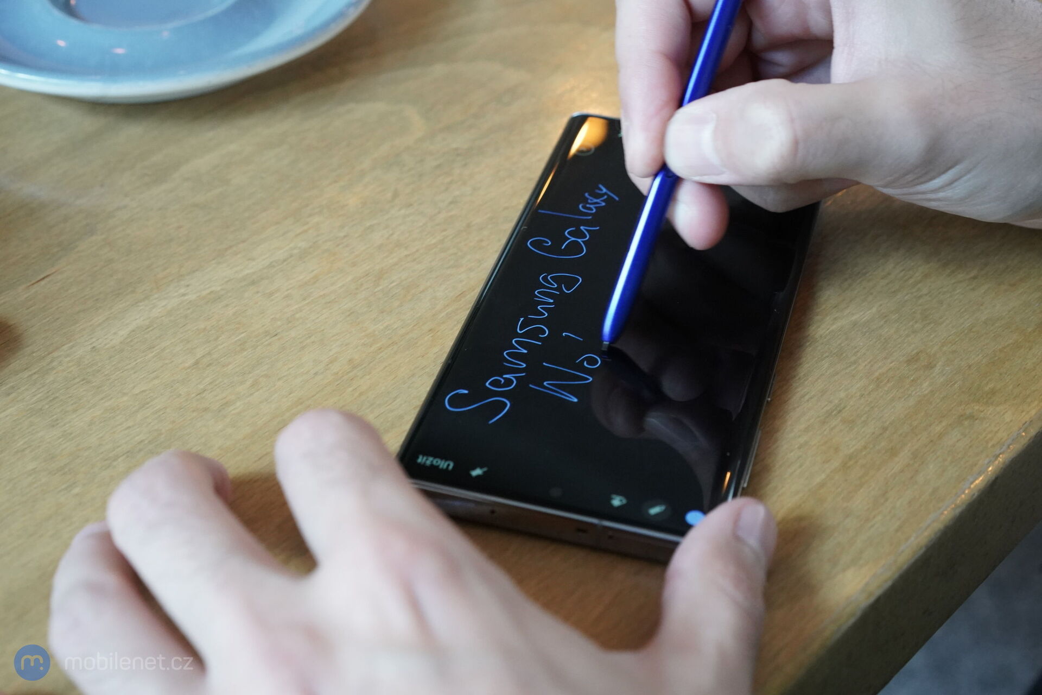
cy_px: 348
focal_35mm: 55
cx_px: 521
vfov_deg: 24.6
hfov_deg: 36.2
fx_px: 1592
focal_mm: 55
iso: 6400
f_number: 7.1
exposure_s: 1/100
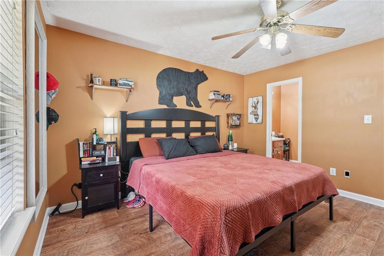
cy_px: 128
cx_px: 192
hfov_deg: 96.8
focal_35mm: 16
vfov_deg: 73.7
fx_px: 171
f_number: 8
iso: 800
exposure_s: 1/10
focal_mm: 16
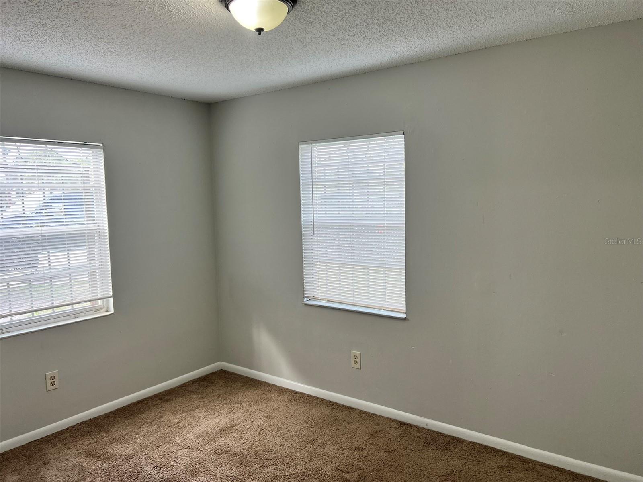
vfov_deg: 53.1
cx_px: 322
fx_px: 483
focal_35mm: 26
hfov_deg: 67.3
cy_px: 241
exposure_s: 1/120
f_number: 1.5
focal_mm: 5.7
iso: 64
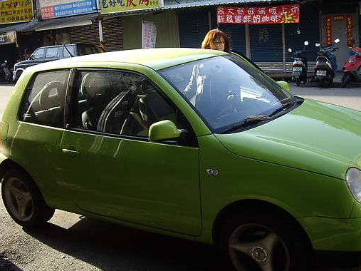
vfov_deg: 32.2
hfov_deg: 42.0
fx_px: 469
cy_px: 126
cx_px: 206
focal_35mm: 45
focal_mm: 7.9
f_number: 2.8
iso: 100
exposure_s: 1/200
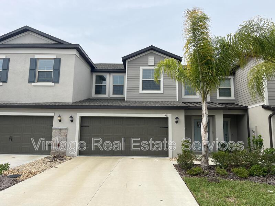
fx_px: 207
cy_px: 103
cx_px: 138
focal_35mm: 26
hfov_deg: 67.3
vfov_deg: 53.1
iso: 50
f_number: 1.6
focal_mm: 5.1
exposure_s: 1/2825
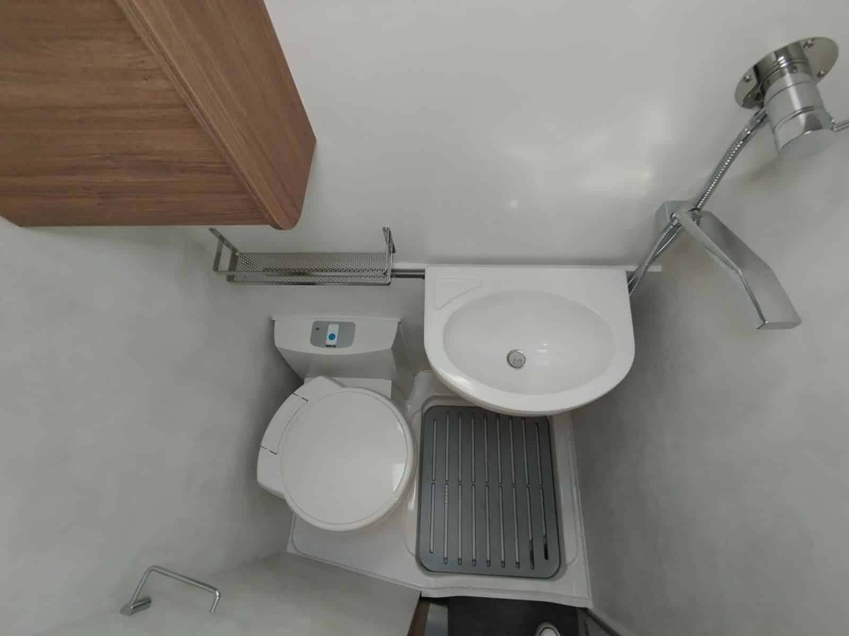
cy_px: 318
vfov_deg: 78.1
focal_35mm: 16
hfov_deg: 94.5
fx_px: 392
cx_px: 424
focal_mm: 1.65
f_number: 2.2
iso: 100
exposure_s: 1/100
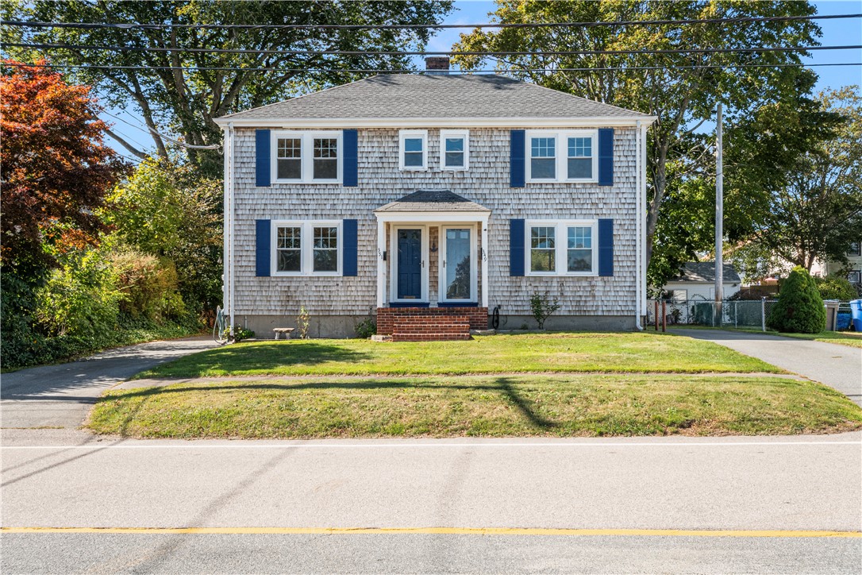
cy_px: 288
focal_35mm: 33
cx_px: 431
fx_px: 790
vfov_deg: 40.0
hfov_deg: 57.2
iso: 400
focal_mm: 22
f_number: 14
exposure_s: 1/125
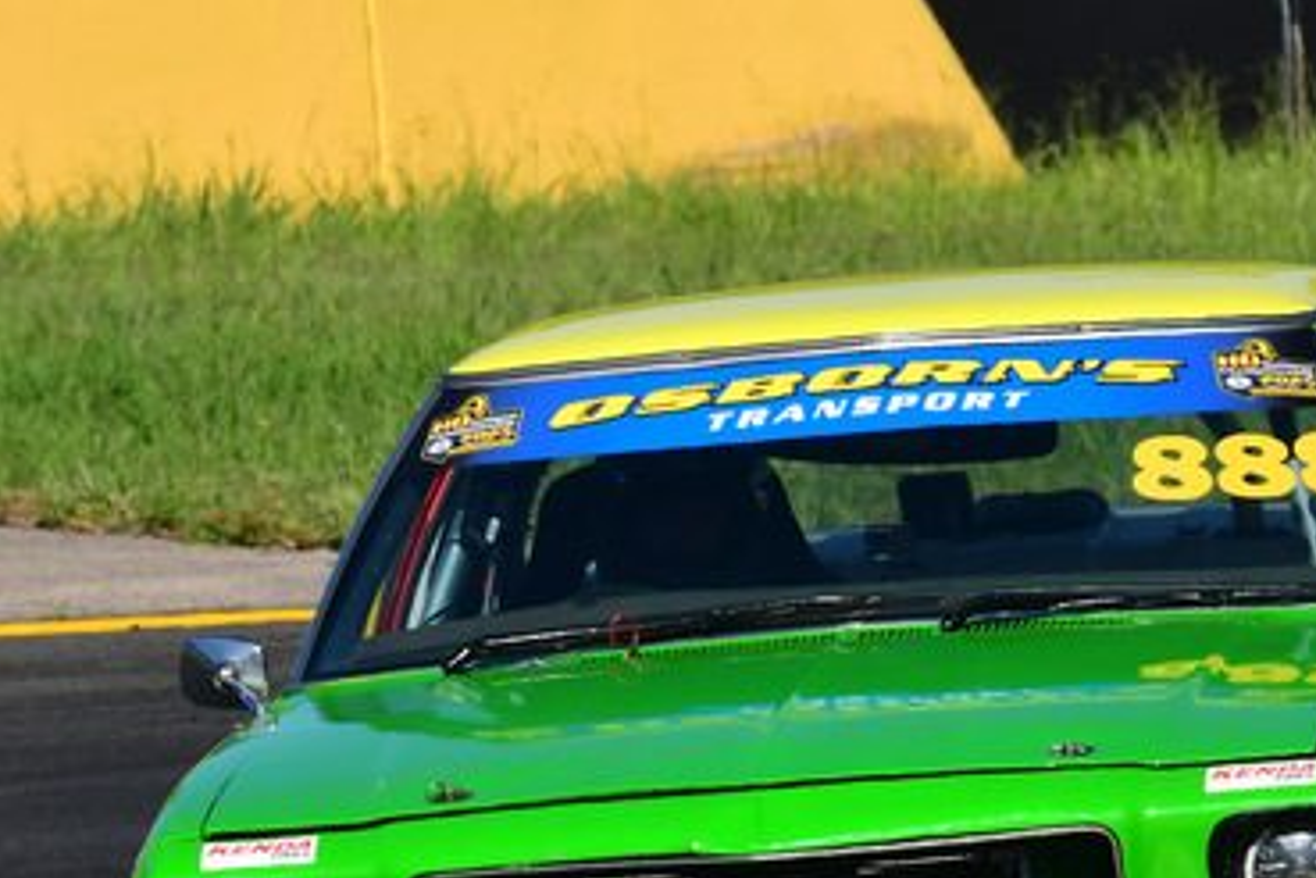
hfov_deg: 1.6
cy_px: 664
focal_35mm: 1269
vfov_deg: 1.1
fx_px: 46385
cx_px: 909
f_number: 13
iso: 400
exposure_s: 1/640
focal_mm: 390
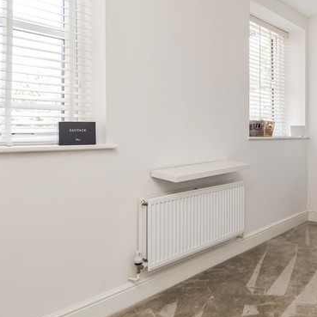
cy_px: 134
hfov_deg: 46.1
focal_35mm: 33
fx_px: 342
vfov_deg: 49.6
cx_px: 271
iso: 320
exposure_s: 1/60
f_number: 9
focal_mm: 14
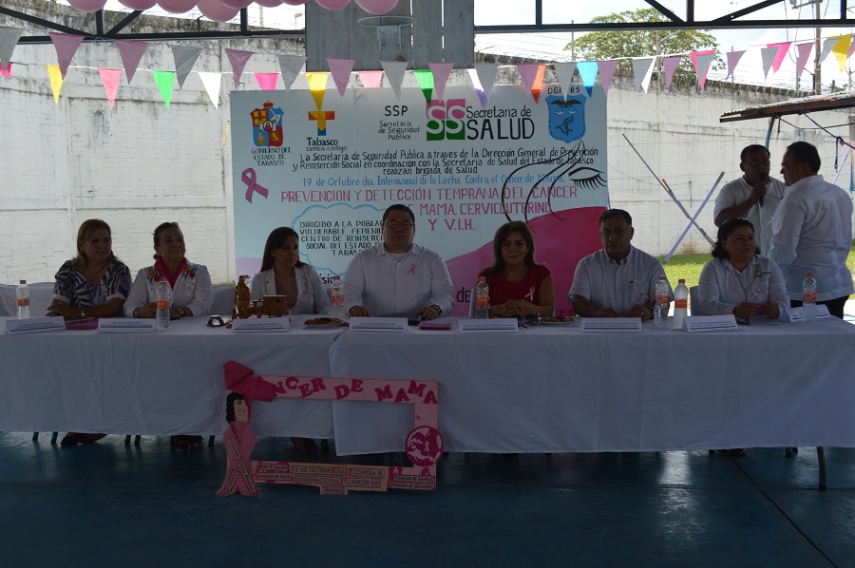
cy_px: 284
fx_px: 925
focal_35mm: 39
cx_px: 428
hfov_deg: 49.6
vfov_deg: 34.1
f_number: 6.3
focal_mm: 26
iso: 100
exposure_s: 1/160
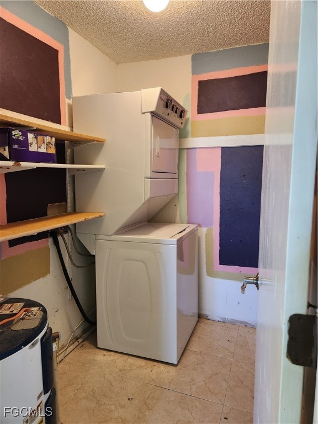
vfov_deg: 73.9
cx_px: 159
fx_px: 282
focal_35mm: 23
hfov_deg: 58.9
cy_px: 212
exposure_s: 1/120
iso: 400
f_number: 1.8
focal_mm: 5.4
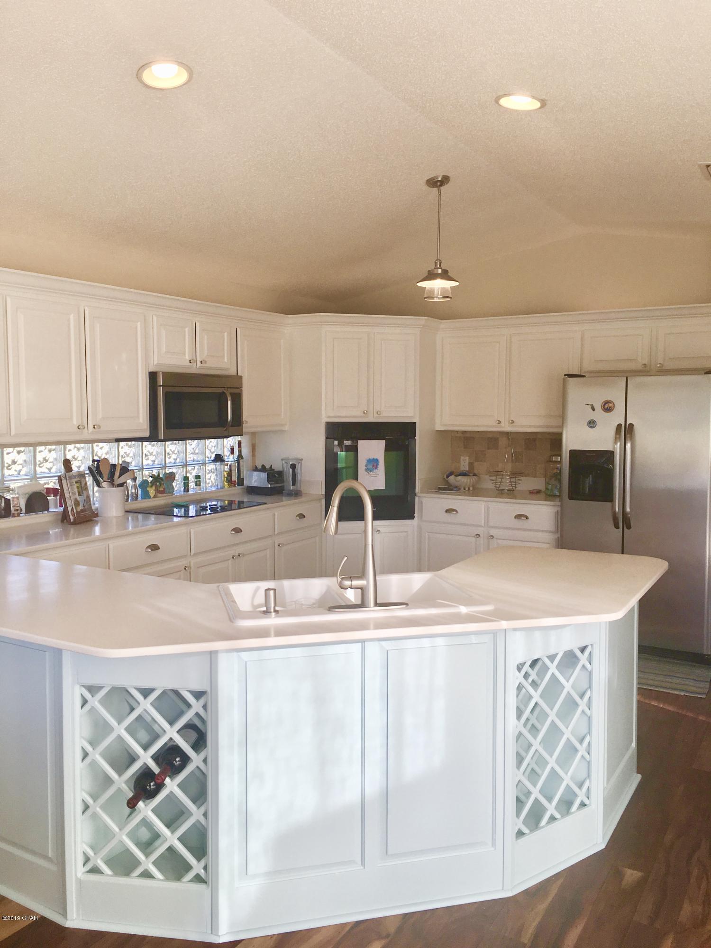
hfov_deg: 48.2
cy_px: 474
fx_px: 794
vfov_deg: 61.7
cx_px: 356
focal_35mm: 29
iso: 25
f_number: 2.2
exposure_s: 1/323
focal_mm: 4.15
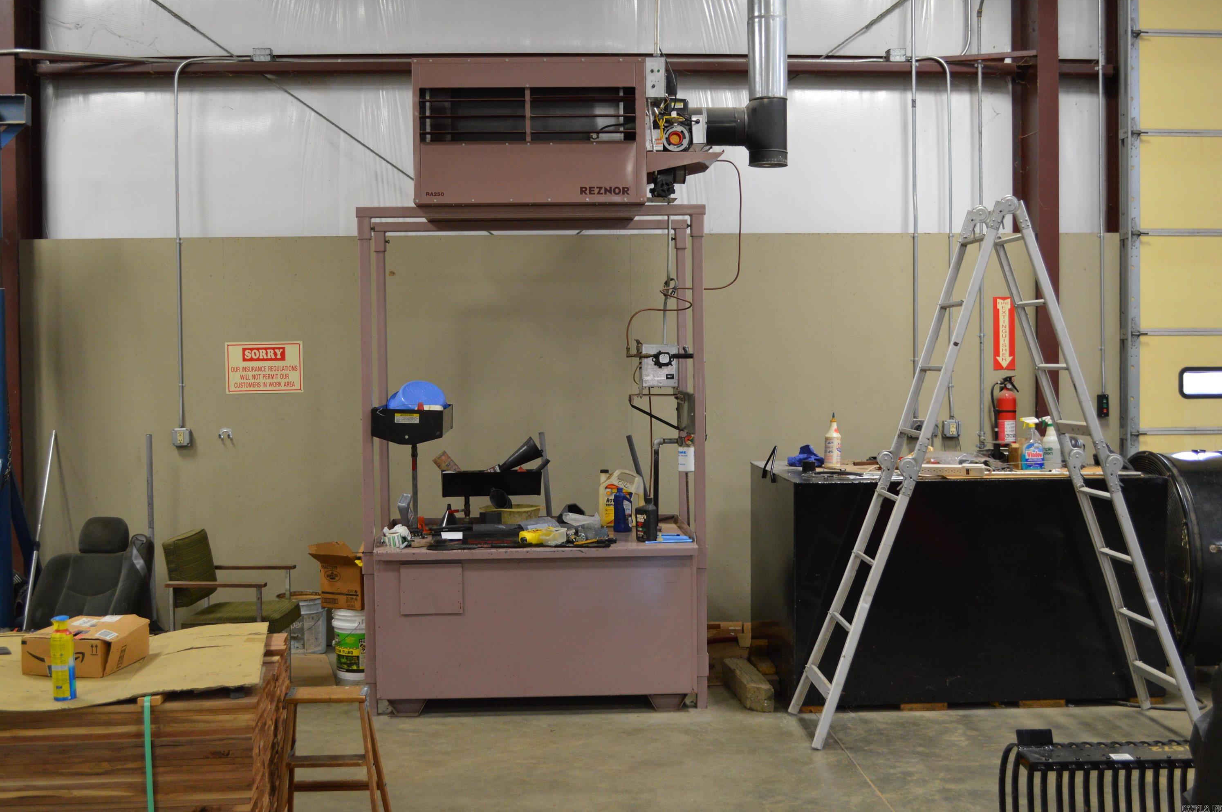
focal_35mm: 37
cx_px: 595
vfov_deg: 35.9
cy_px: 396
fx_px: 1255
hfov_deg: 51.9
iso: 800
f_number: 4
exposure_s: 1/60
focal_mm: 24
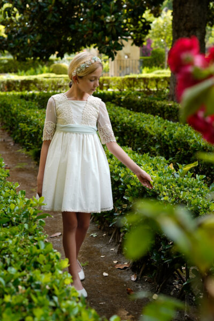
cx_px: 107
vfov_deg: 39.6
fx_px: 446
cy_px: 160
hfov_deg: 27.0
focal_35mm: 50
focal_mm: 50
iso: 80
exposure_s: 1/200
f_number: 3.5
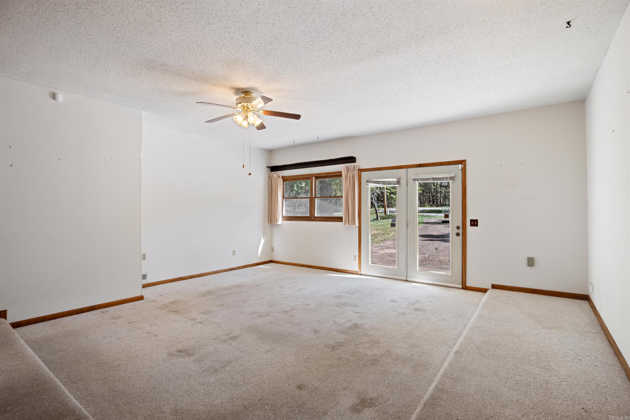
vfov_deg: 73.7
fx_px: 280
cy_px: 210
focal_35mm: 16
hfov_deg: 96.7
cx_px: 315
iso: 1250
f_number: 5.6
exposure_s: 1/100
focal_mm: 16
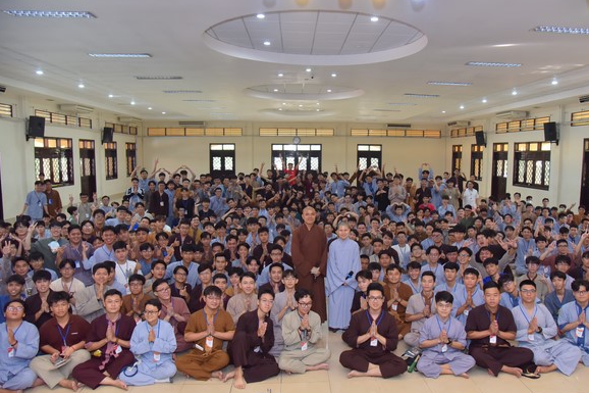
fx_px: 442
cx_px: 330
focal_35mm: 27
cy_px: 202
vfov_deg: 47.9
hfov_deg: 67.2
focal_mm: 24
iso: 1000
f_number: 5
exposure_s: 1/100
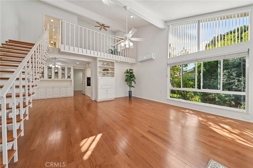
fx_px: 84
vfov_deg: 89.8
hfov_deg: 112.7
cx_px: 126
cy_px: 84
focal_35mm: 12
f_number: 8
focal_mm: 12
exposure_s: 1/25
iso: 250
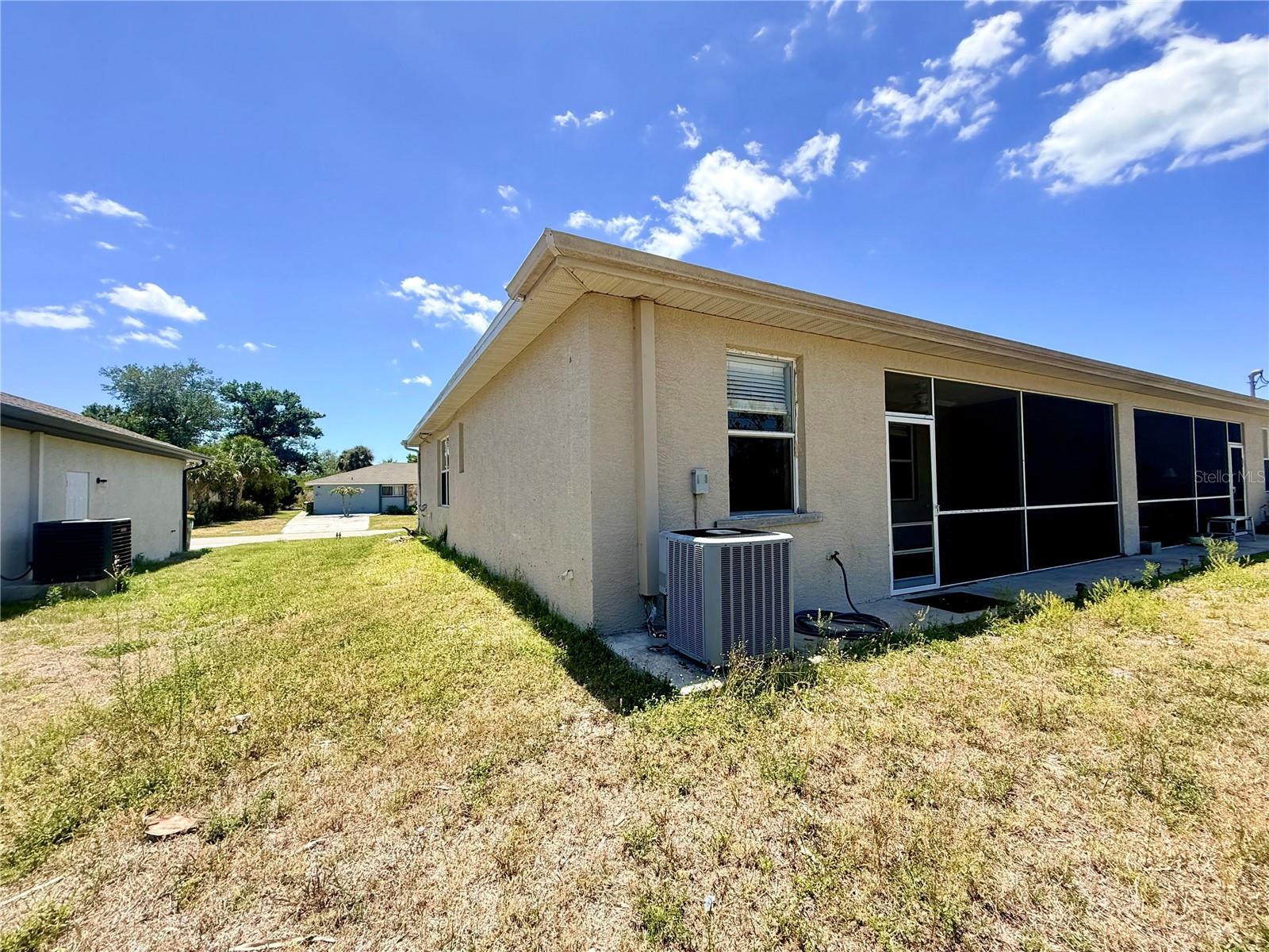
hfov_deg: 102.1
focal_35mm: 14
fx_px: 513
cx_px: 634
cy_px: 476
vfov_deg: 85.7
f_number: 2.2
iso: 64
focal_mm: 2.22
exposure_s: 1/1399
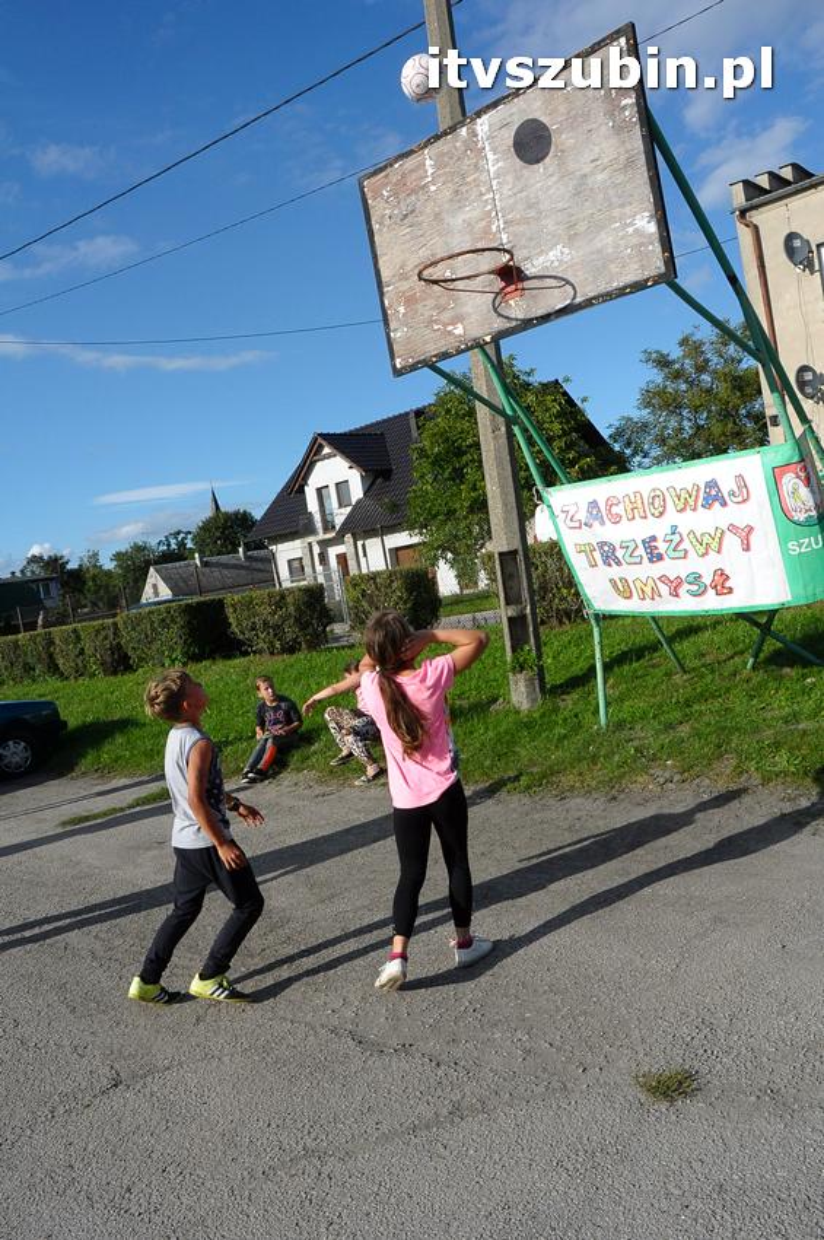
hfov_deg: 47.8
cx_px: 412
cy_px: 620
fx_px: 929
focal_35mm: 27
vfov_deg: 67.4
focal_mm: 18
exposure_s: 1/800
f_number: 14
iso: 800
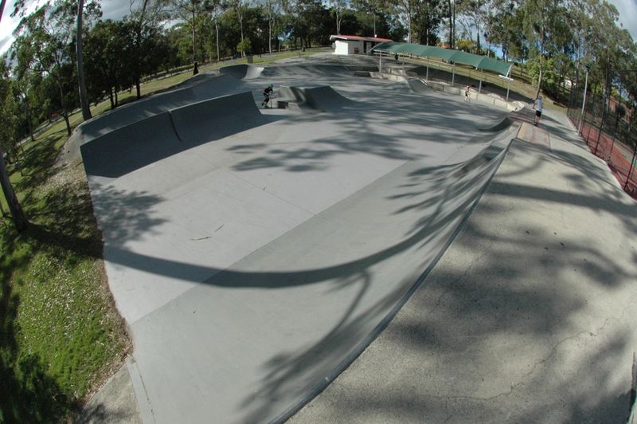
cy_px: 212
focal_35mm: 16
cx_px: 318
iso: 800
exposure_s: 1/640
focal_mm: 10.5
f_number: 13
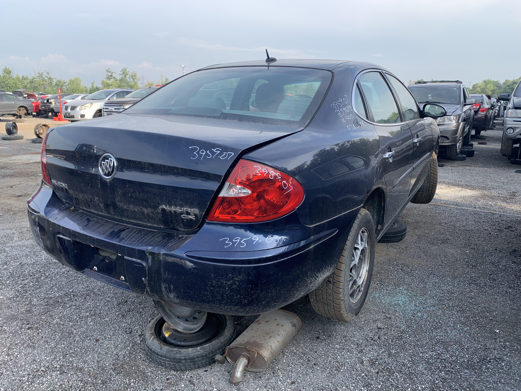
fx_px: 391
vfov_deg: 53.1
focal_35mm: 26
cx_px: 260
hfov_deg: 67.3
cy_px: 196
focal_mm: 4.25
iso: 25
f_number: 1.8
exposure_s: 1/594
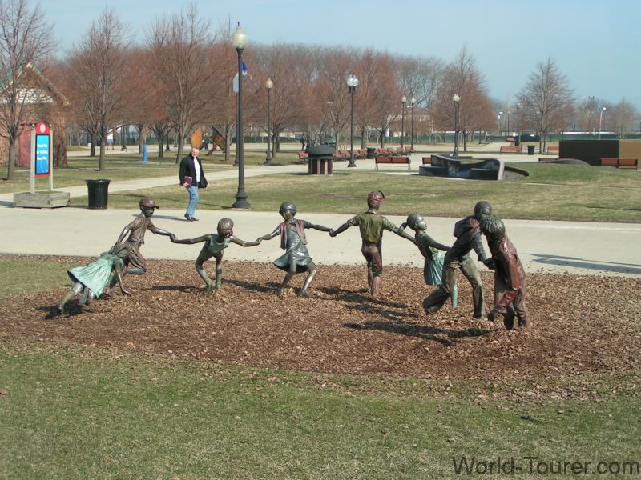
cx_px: 320
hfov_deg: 32.2
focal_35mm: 60
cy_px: 240
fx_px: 1111
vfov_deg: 24.4
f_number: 3.2
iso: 50
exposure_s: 1/800
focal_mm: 9.2
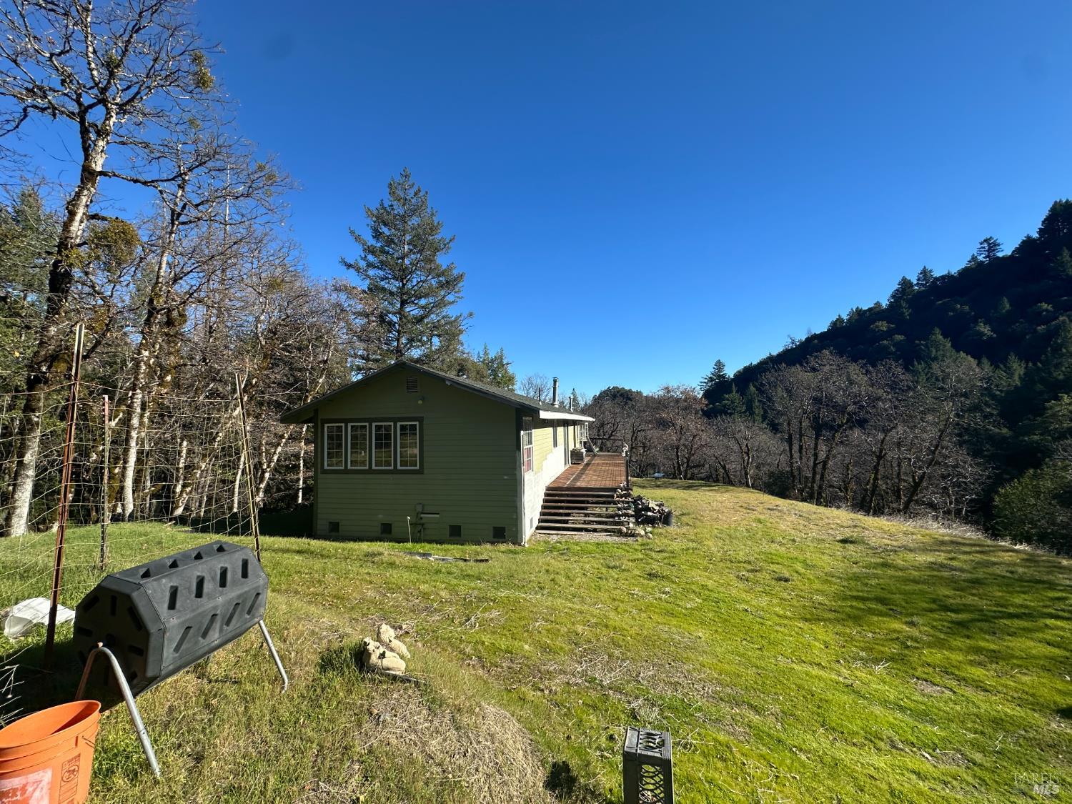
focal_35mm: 14
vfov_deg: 85.7
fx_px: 434
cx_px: 536
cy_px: 402
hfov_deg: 102.1
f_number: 2.2
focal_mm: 2.22
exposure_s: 1/1195
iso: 40
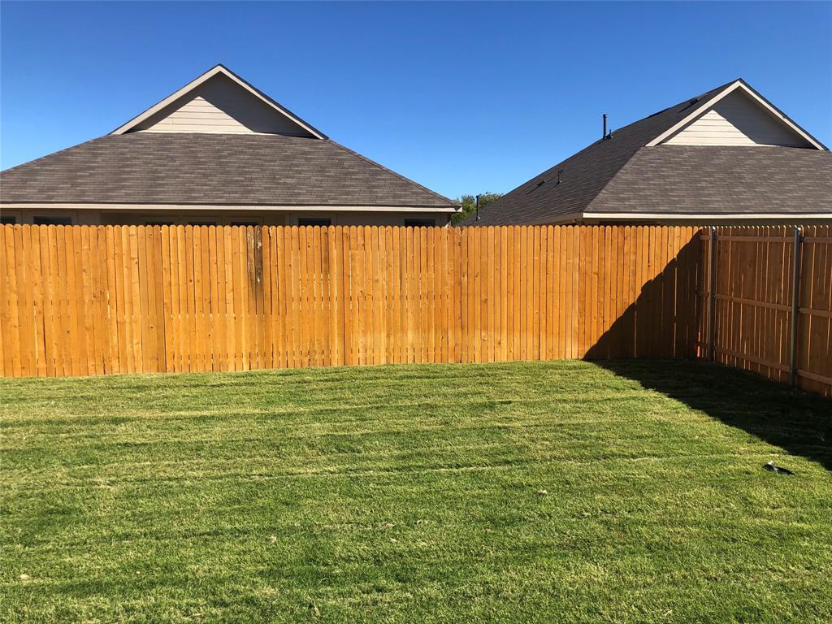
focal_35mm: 28
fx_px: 673
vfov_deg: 49.7
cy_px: 312
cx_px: 416
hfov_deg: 63.4
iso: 20
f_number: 1.8
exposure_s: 1/1736
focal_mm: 3.99
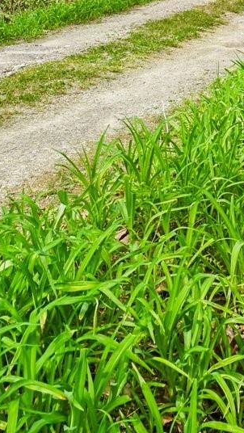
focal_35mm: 60
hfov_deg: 20.0
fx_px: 689
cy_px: -43
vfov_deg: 31.1
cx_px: 178
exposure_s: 1/60
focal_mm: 10
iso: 100
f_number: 8
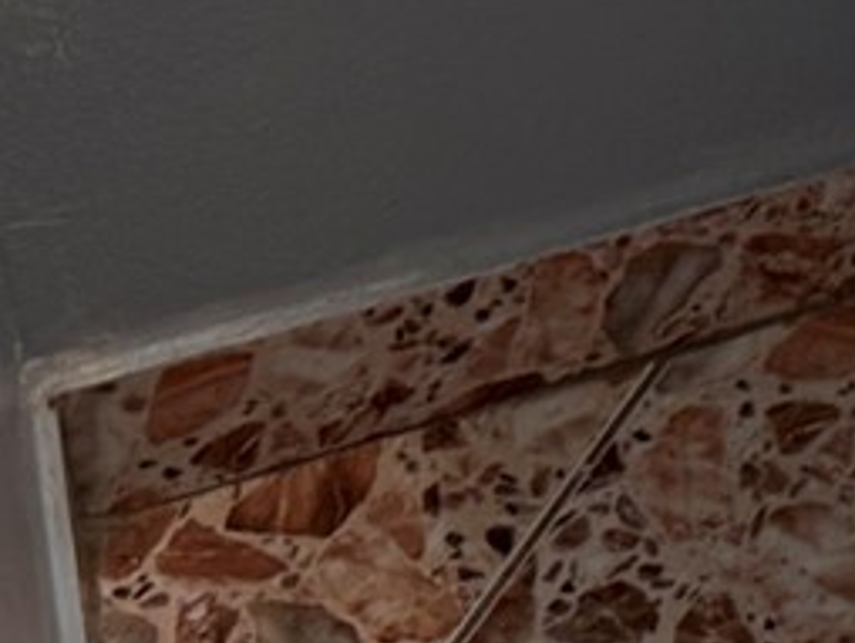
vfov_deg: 8.9
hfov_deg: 11.5
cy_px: -882
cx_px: 1804
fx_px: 3733
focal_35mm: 151
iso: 125
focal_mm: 6.76
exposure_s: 1/120
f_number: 1.78
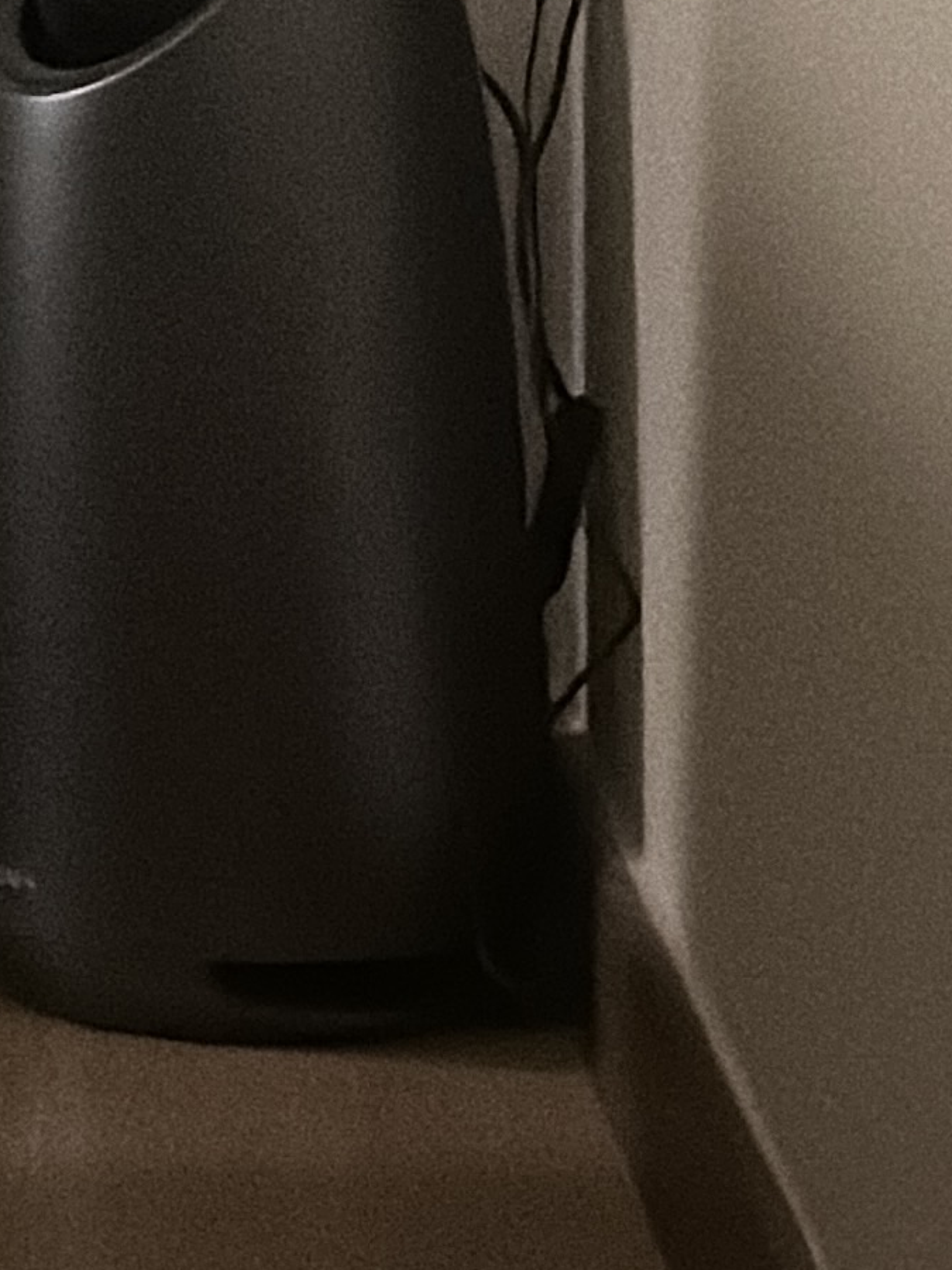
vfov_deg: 8.9
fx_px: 7884
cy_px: -789
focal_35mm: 215
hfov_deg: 6.7
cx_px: -776
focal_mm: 6.86
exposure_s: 1/28
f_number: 1.78
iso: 1000
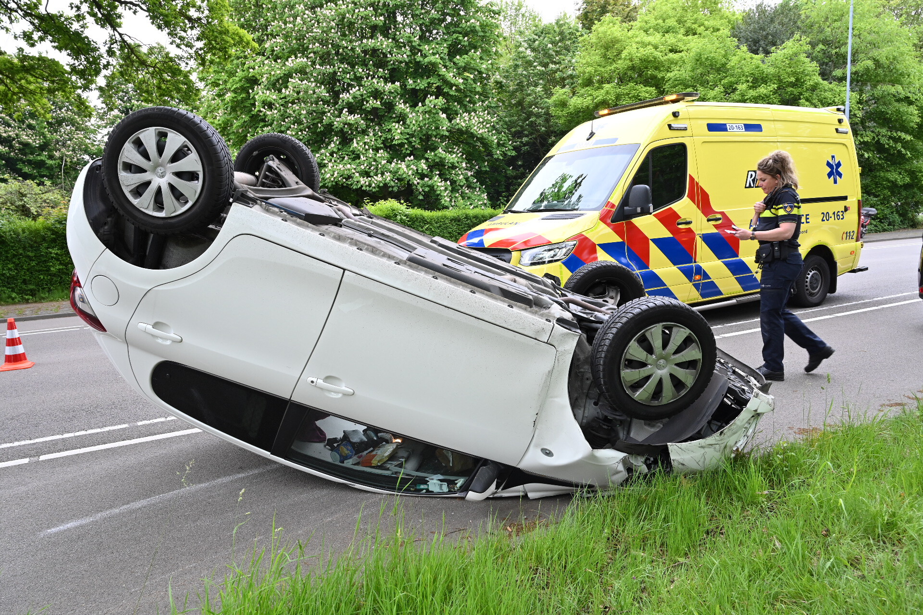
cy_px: 308
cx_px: 462
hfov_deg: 69.4
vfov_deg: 49.6
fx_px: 667
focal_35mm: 26
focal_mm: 26
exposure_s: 1/160
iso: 800
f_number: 7.1
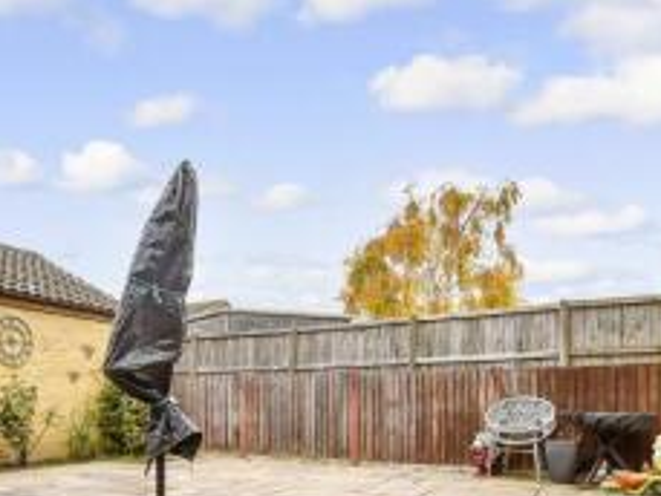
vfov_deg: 44.2
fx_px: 573
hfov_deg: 59.5
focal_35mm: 30
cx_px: 268
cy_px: 408
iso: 400
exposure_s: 1/80
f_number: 8
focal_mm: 10
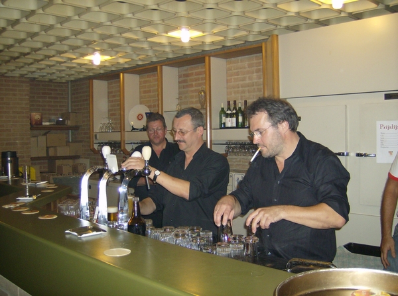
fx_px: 413
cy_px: 148
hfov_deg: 51.5
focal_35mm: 36
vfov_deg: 39.5
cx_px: 199
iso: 200
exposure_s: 1/60
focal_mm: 6
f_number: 2.8
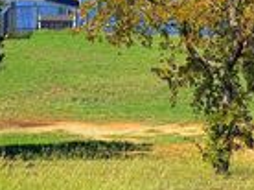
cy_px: -36
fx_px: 1384
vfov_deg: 7.8
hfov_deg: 10.3
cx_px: -48
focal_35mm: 189
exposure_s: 1/1295
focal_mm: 6
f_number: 2
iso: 20
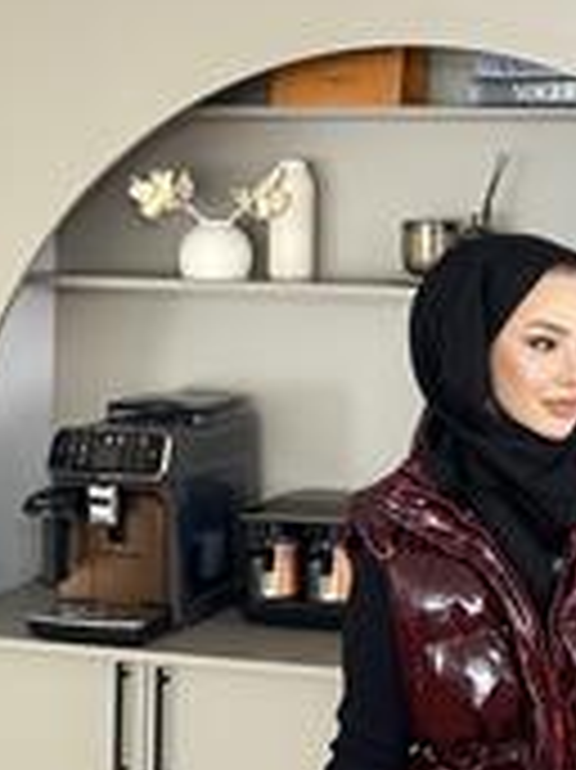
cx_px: 531
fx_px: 1288
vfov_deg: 33.0
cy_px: 516
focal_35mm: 58
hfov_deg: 24.4
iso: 100
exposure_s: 1/121
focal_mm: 6.86
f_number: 1.78
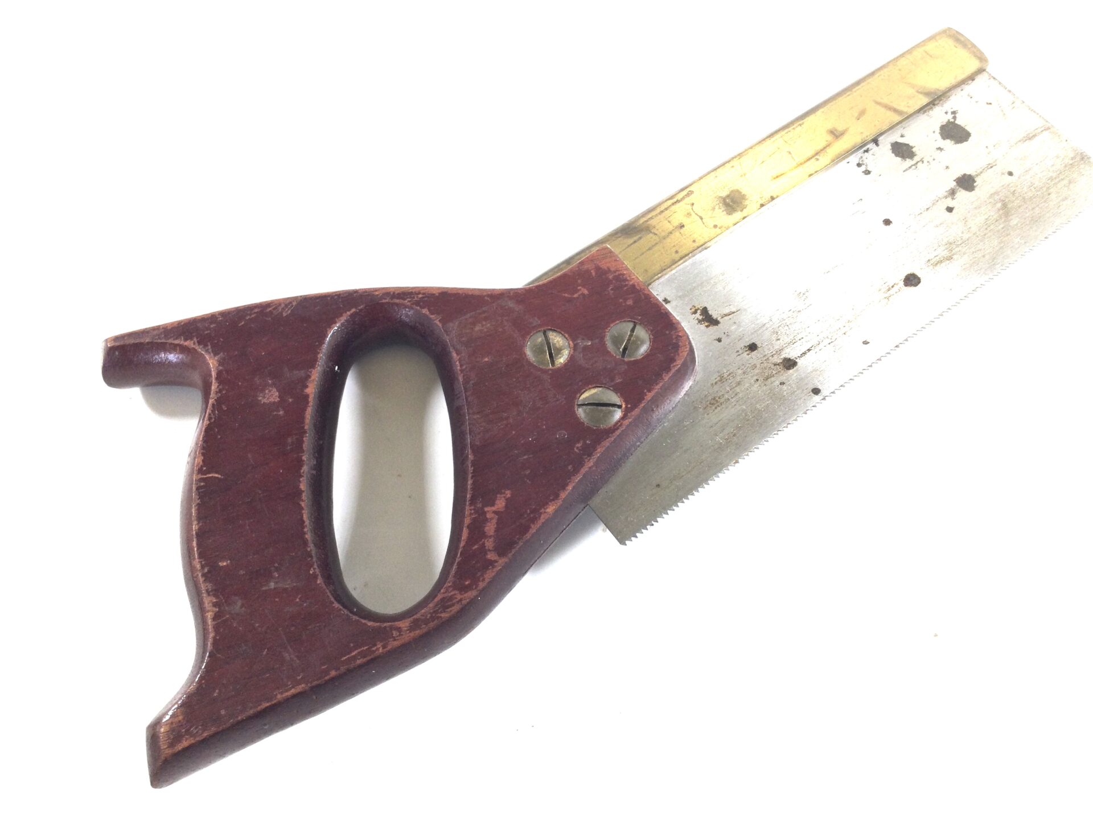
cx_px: 546
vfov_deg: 45.4
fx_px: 979
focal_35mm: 31
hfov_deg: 58.4
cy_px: 410
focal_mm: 3.3
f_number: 2.4
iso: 25
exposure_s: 1/50
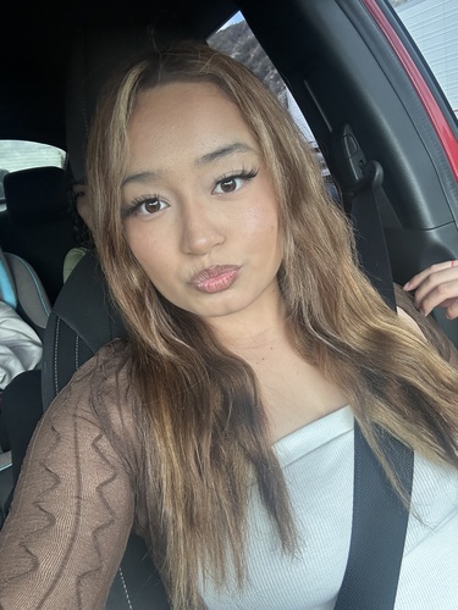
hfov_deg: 58.9
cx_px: 229
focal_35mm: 23
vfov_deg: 73.9
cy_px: 305
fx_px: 406
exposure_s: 1/121
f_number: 1.9
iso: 50
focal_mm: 2.69
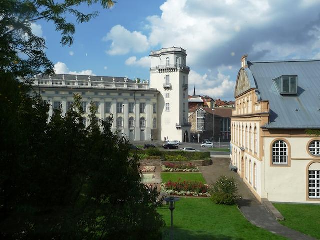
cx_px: 160
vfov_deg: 46.8
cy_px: 120
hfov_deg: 60.0
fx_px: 277
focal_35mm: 30
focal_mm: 5
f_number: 3.4
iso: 100
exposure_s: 1/1300
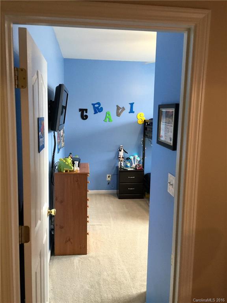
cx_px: 114
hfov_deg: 48.2
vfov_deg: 61.7
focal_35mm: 29
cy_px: 152
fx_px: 254
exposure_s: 1/15
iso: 50
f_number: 2.2
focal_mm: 4.15
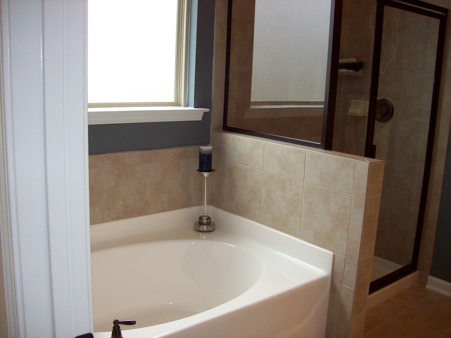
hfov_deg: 51.4
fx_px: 469
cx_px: 226
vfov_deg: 39.7
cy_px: 169
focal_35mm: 36
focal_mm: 6
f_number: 2.7
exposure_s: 1/74.2
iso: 140
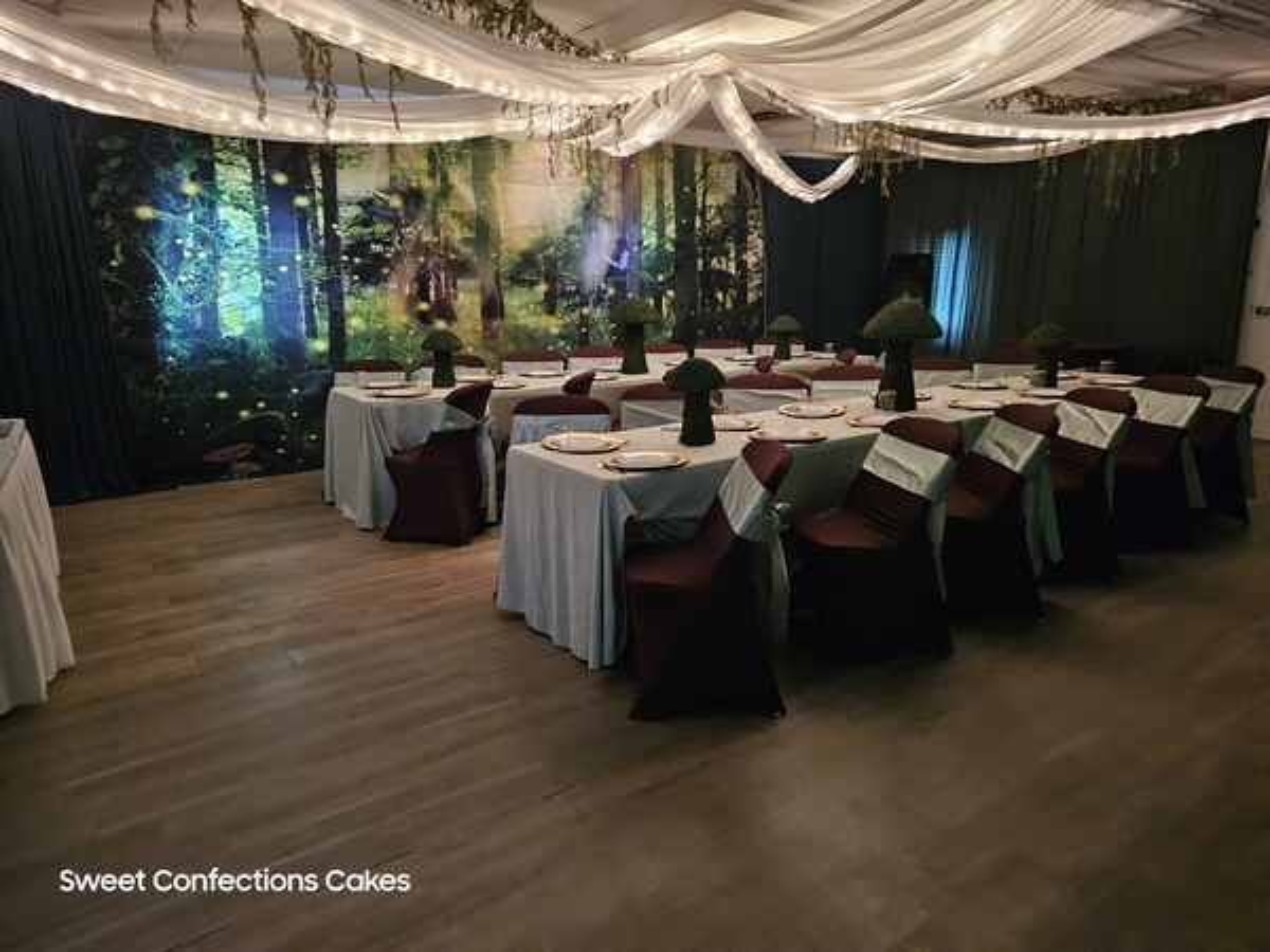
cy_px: 476
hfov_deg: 73.9
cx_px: 635
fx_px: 844
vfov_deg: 58.9
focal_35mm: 23
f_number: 1.7
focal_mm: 6.3
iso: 1250
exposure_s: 1/24
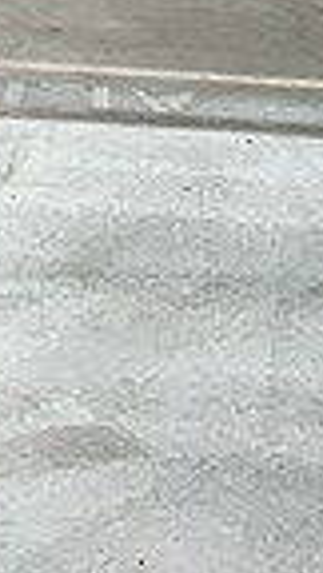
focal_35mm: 140
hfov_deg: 7.6
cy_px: 641
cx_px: -634
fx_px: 2132
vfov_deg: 14.9
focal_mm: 3
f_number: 1.8
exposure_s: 1/50
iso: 64
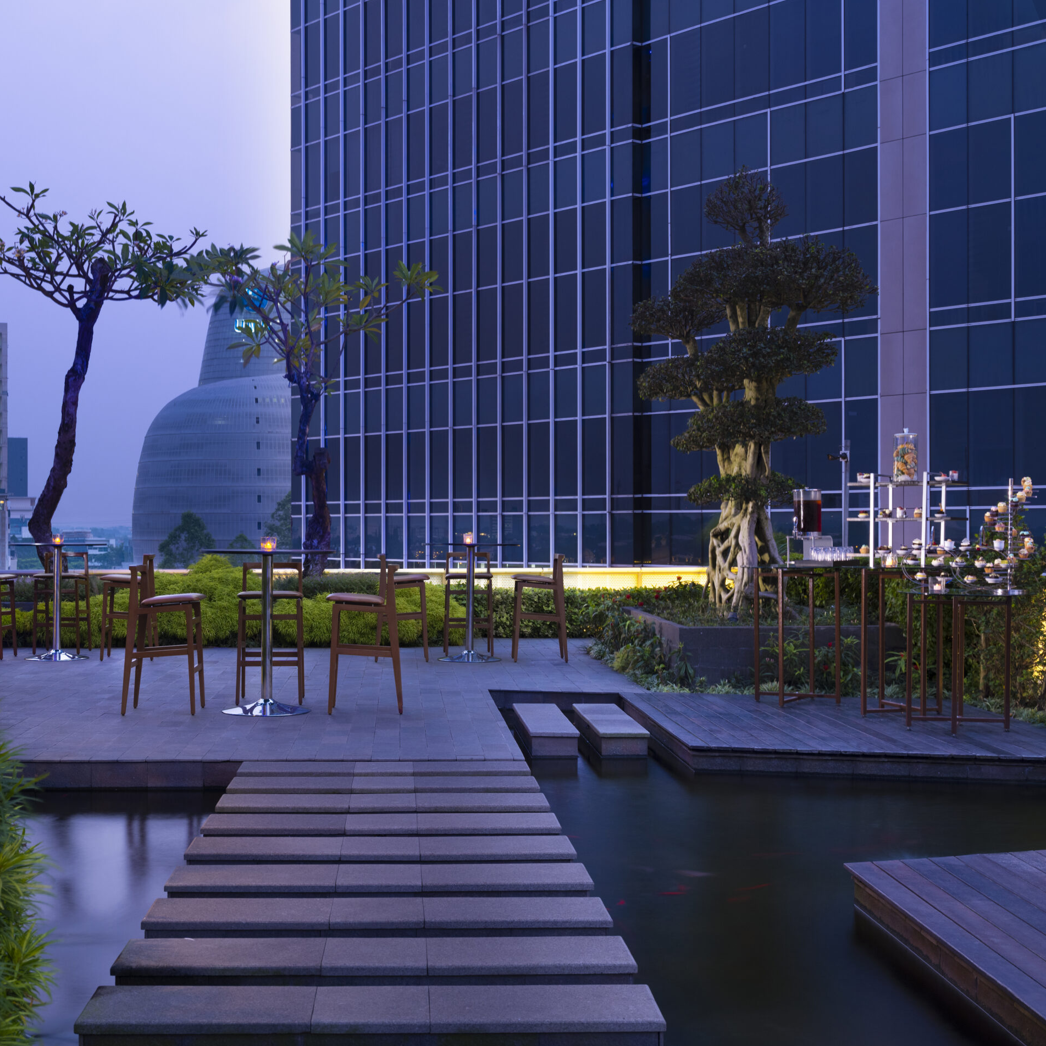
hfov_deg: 38.0
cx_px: 377
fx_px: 1504
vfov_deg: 38.3
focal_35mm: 44
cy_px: 522
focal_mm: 46.5
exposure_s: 6.5
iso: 400
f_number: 11
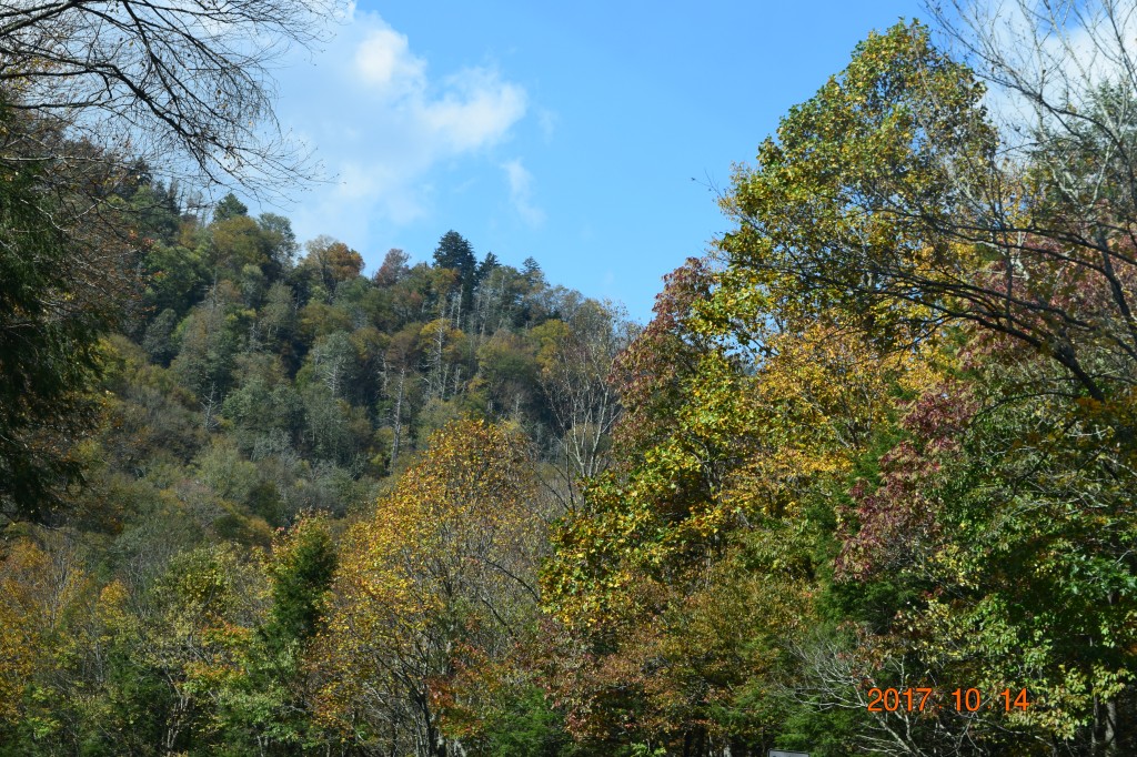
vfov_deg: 18.9
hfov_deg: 28.1
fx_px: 2273
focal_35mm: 72
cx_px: 568
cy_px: 378
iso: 400
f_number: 10
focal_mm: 48
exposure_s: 1/320
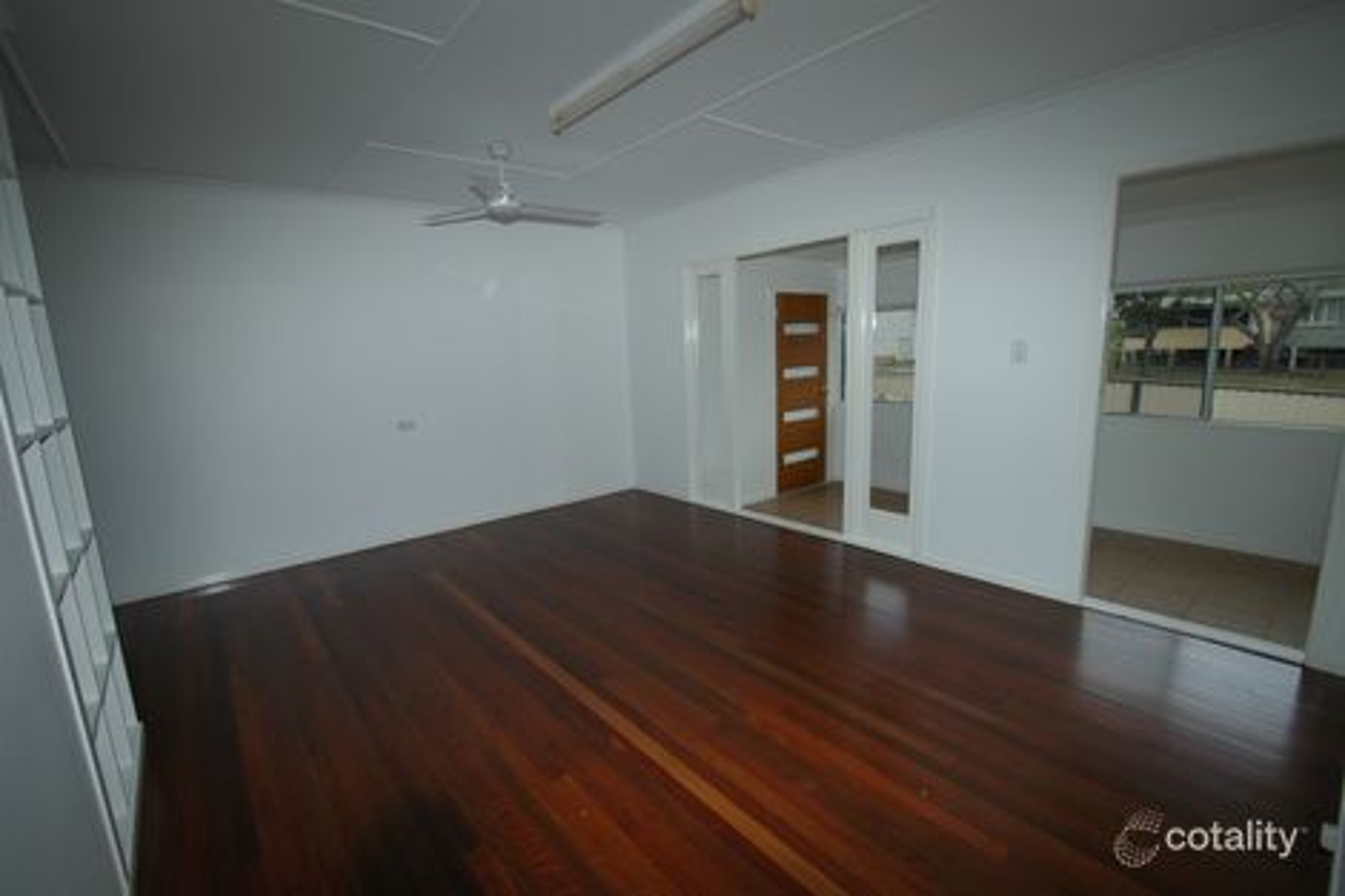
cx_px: 672
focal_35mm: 15
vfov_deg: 77.3
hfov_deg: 100.4
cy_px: 448
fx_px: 560
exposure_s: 1/200
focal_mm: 10
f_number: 5
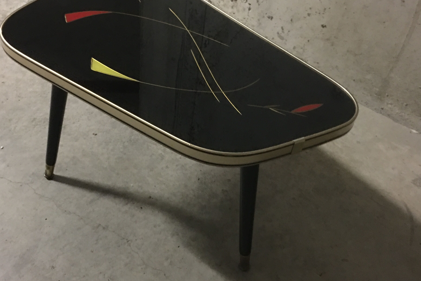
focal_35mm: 39
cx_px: 188
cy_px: 136
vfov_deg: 34.2
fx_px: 456
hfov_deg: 49.5
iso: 125
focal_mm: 4.15
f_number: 2.2
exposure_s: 1/4
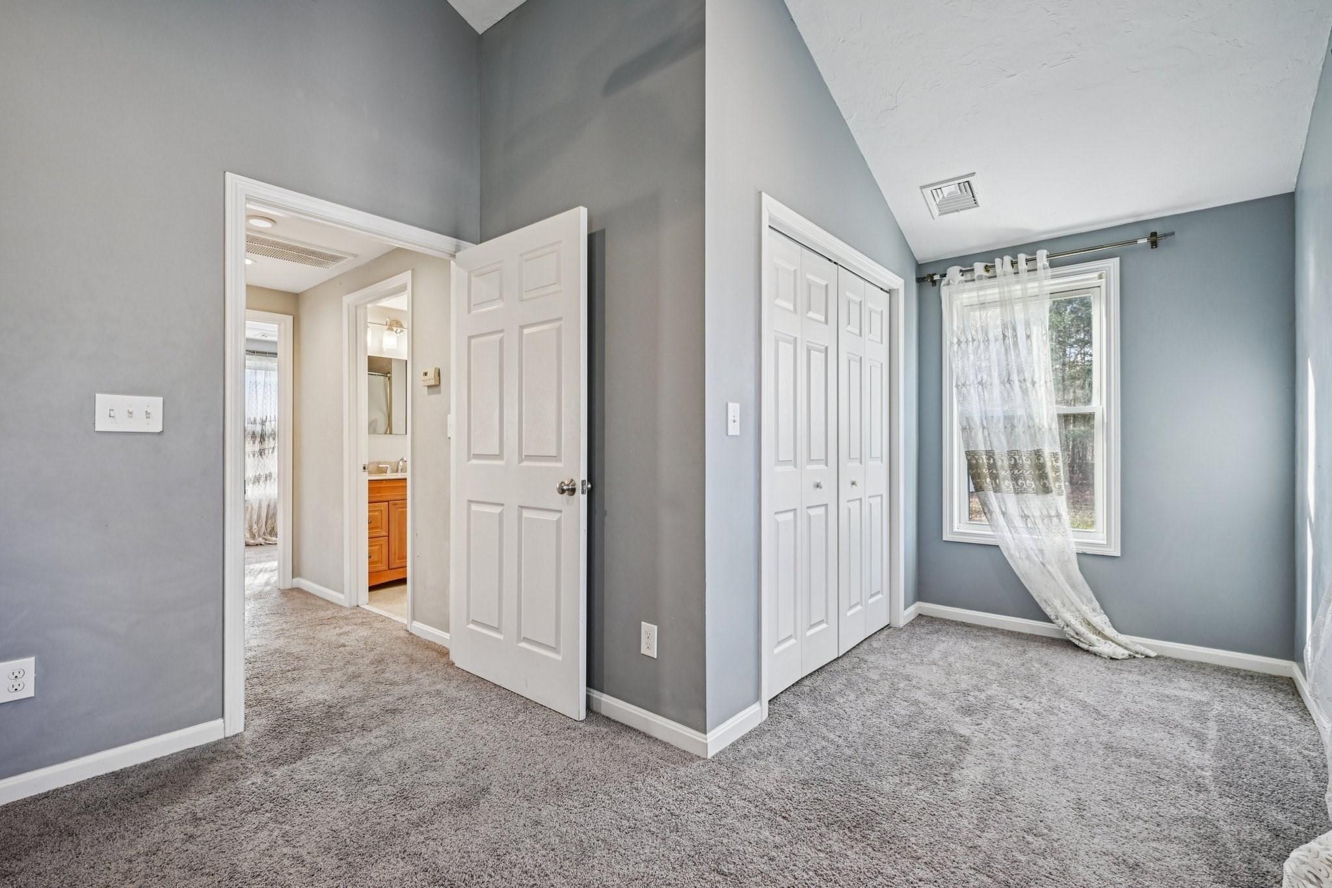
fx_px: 592
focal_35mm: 16
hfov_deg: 96.7
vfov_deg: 73.7
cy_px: 444
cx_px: 666
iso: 400
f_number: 8
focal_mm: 16
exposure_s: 1/40
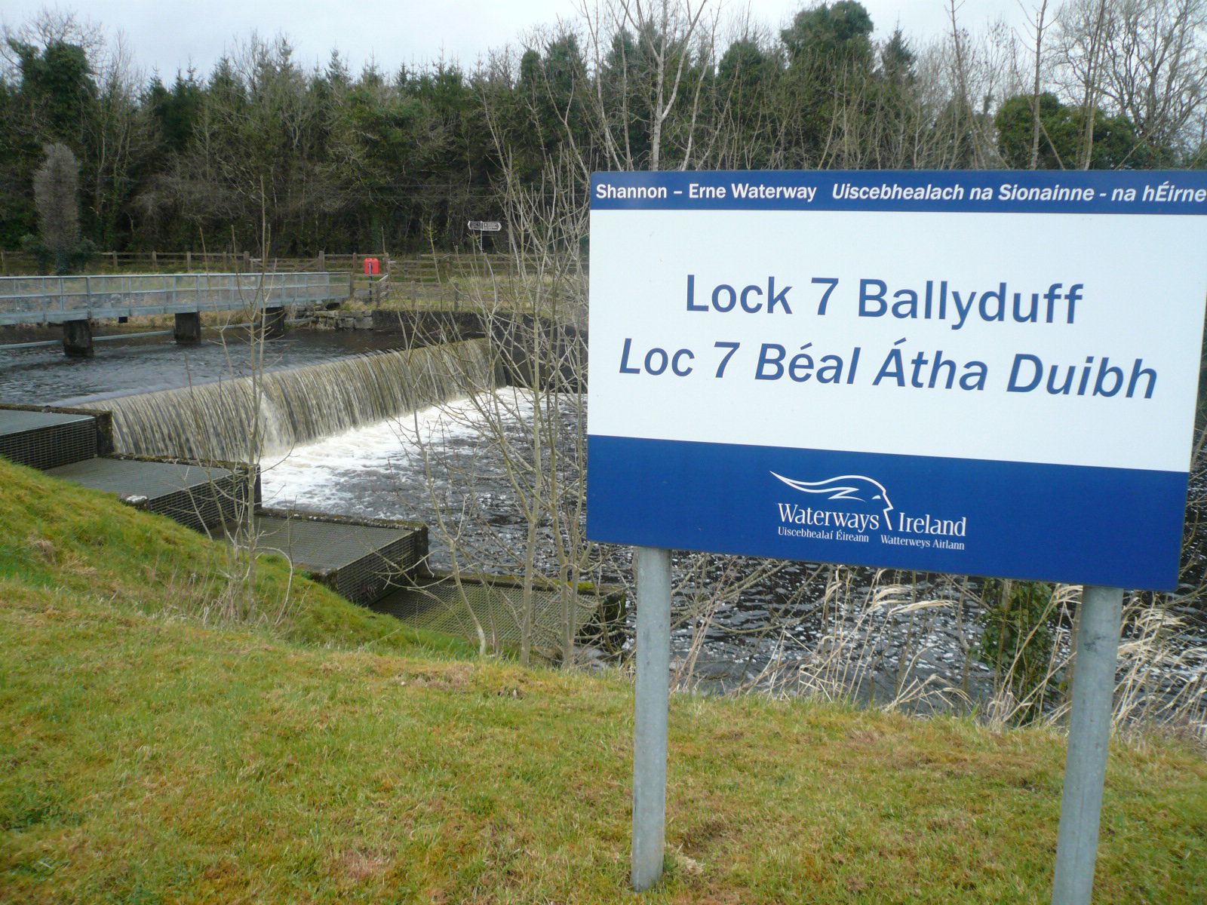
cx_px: 604
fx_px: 976
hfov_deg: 63.4
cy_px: 452
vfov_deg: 49.7
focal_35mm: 28
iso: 100
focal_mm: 4.6
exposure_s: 1/80
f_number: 2.8
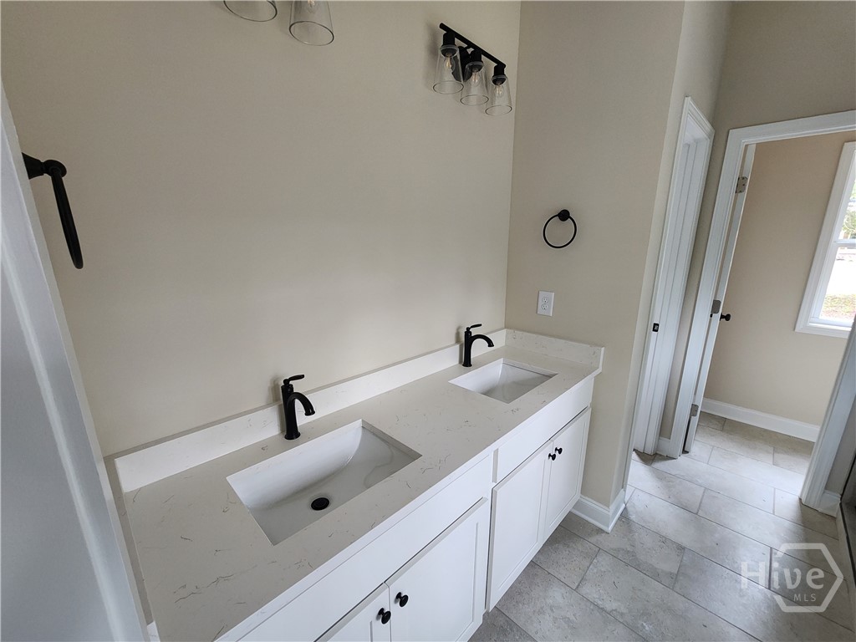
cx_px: 428
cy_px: 321
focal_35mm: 13
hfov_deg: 106.2
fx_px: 321
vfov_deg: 89.9
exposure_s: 1/30
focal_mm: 2.2
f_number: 2.2
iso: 320
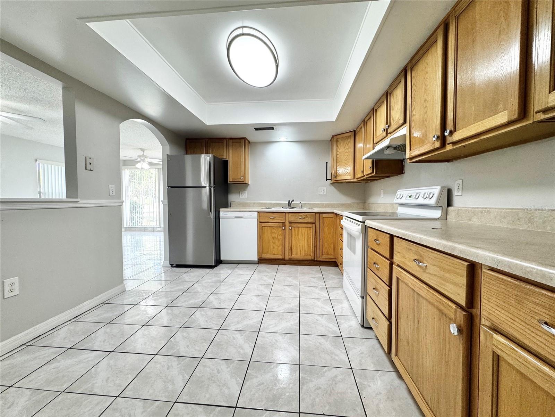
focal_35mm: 14
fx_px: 224
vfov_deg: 85.7
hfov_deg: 102.1
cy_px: 208
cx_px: 278
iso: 160
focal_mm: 2.22
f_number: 2.2
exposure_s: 1/120
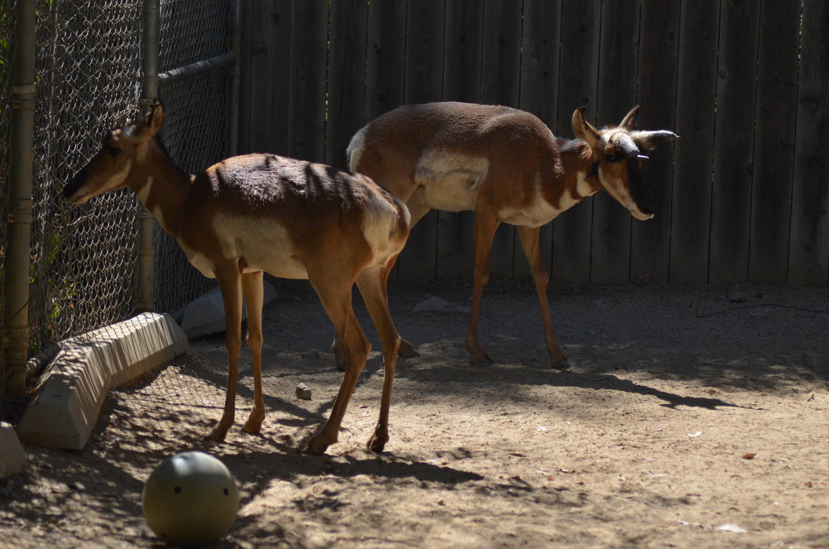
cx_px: 414
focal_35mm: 225
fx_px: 5171
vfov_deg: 6.1
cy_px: 274
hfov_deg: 9.2
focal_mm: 150
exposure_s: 1/1600
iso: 400
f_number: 5
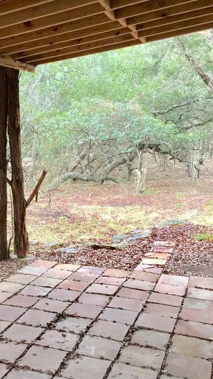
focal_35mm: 43
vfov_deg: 47.4
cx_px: 36
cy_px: 192
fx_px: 432
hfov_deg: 27.1
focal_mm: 4.15
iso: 40
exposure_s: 1/30
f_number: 2.2
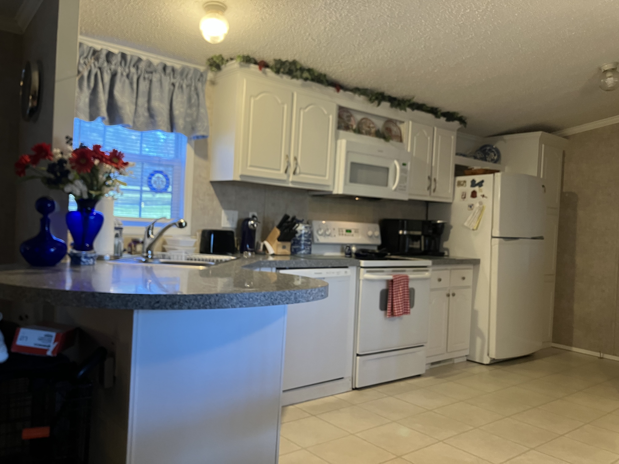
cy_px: 232
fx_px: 501
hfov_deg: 63.4
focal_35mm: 28
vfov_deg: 49.7
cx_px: 310
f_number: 1.8
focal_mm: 3.99
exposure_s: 1/60
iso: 160
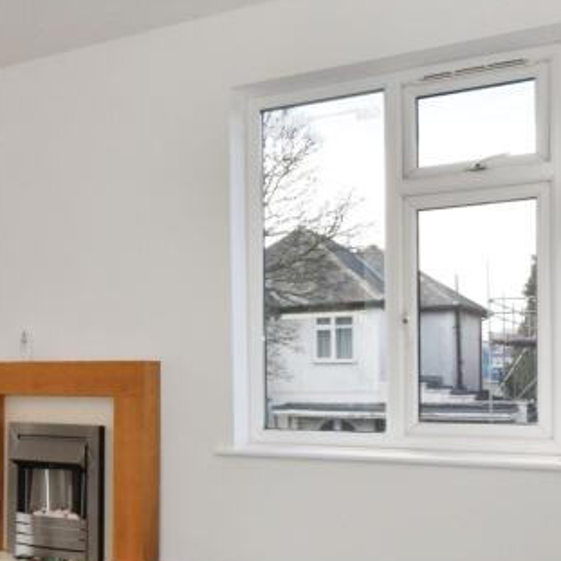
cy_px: 336
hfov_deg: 38.4
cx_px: 106
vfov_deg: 39.9
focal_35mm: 42
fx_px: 770
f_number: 13
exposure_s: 1/200
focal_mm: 10
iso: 1000
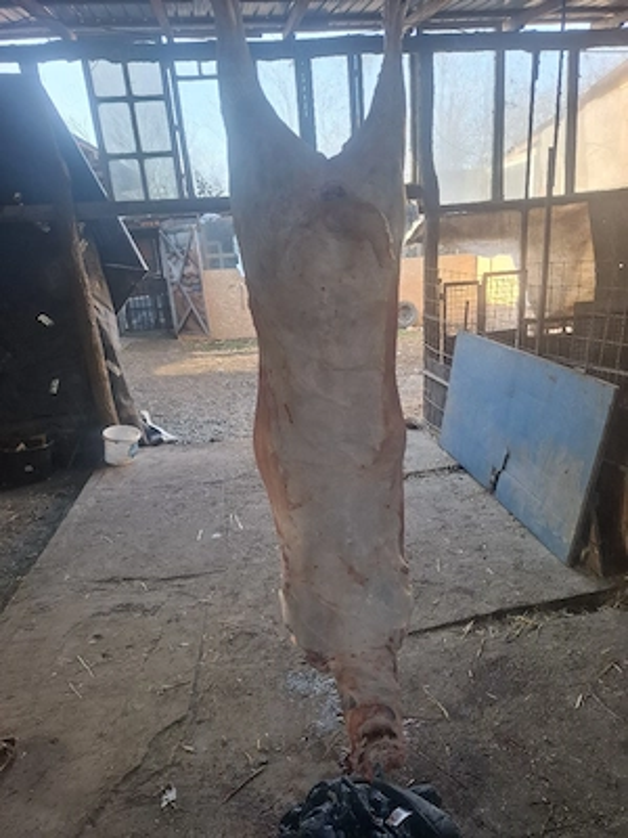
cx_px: 314
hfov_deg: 58.9
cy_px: 419
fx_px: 556
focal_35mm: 23
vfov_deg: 73.9
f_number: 1.8
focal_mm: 5.54
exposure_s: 1/100
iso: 50
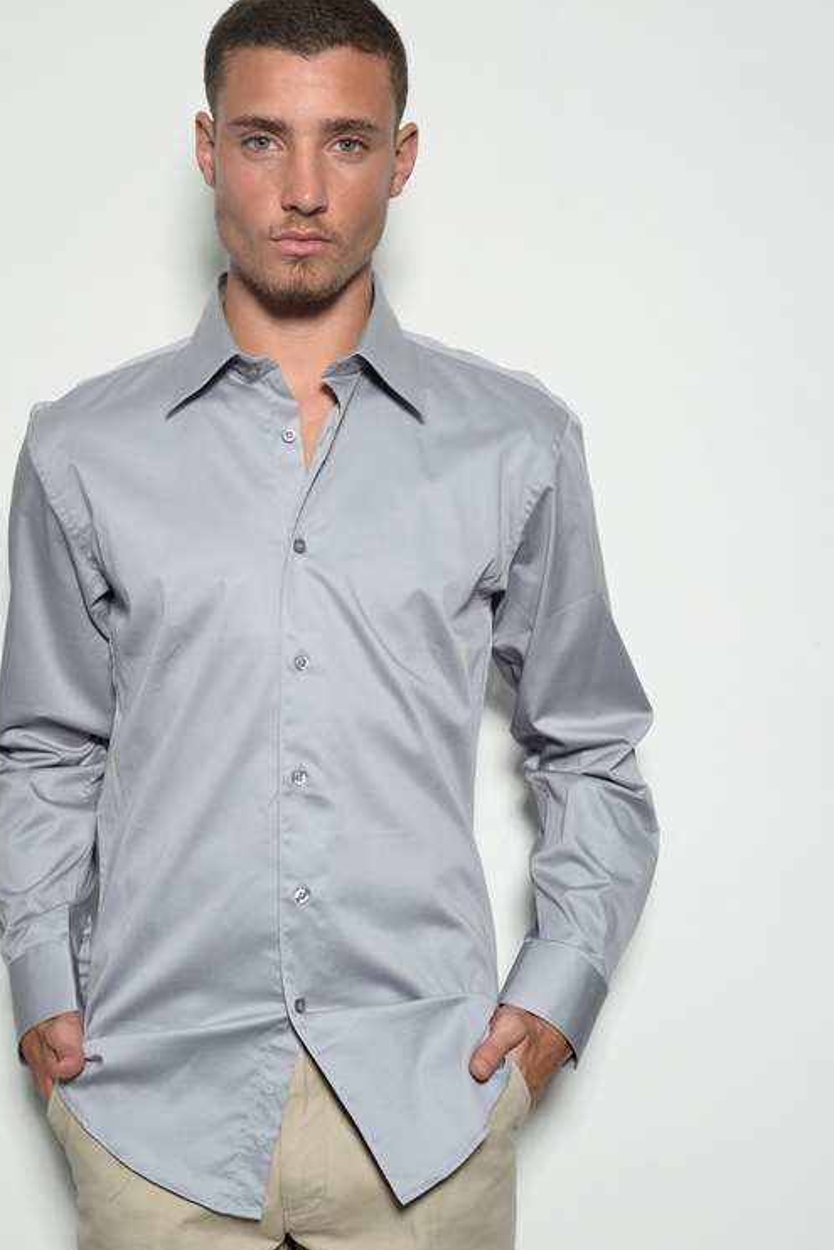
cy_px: 642
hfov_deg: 19.7
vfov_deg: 29.2
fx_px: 2396
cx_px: 291
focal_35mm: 69
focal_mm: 50
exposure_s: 1/160
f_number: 11
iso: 400
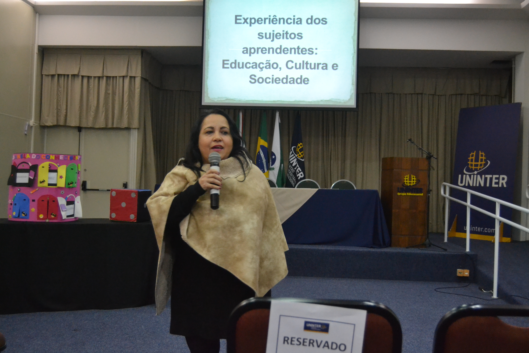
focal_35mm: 39
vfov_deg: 34.2
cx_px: 264
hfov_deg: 49.6
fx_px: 573
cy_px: 176
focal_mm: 26
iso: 3200
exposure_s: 1/50
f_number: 4
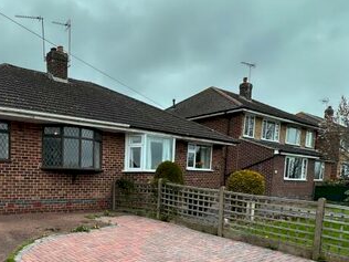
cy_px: 217
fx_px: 313
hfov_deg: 51.8
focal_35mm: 31
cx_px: 38
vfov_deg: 42.9
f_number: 2.2
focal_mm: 2.22
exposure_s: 1/381
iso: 40
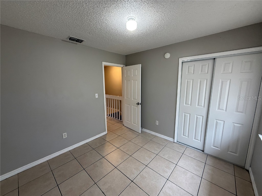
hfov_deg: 102.1
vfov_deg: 85.7
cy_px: 98
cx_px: 131
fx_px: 106
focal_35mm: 14
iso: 200
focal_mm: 2.22
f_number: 2.2
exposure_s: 1/120
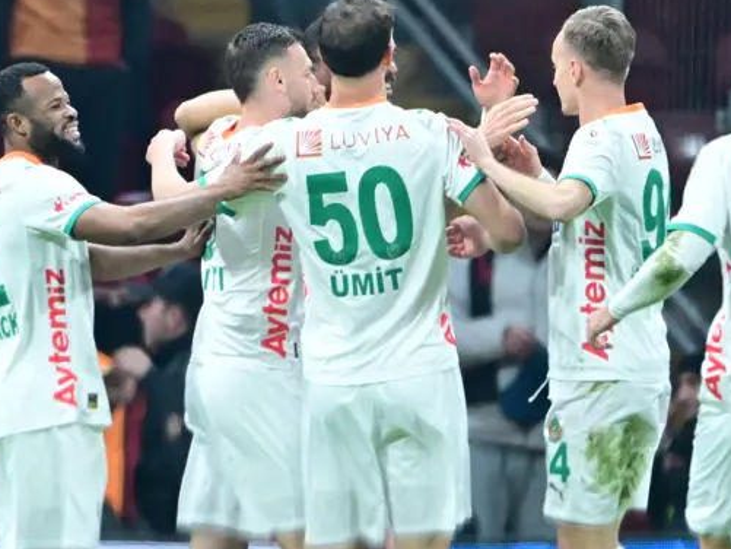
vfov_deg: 1.0
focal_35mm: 1500
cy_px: 210
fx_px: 31684
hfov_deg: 1.3
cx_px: 446
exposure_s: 1/1000
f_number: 4
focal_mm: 560
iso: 4000
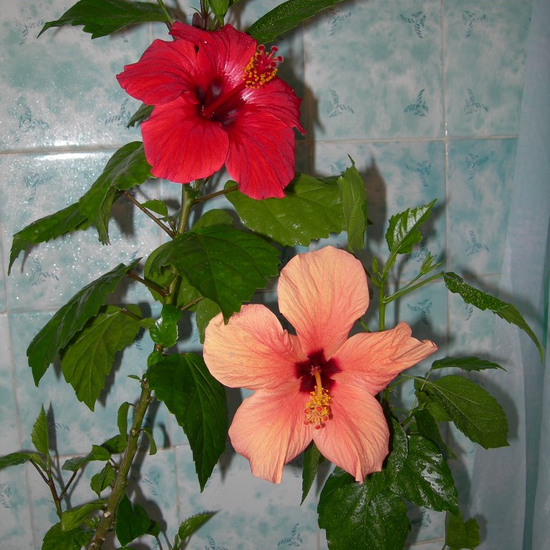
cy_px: 272
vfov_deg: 37.6
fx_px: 809
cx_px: 274
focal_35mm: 45
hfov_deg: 37.6
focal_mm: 7.8
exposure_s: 1/60.1
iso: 50
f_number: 2.8
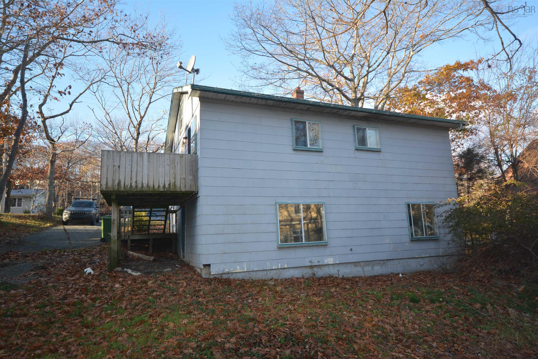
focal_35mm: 22
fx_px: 336
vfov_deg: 56.1
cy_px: 180
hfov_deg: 77.3
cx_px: 269
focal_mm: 15
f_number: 5
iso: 200
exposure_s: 1/160
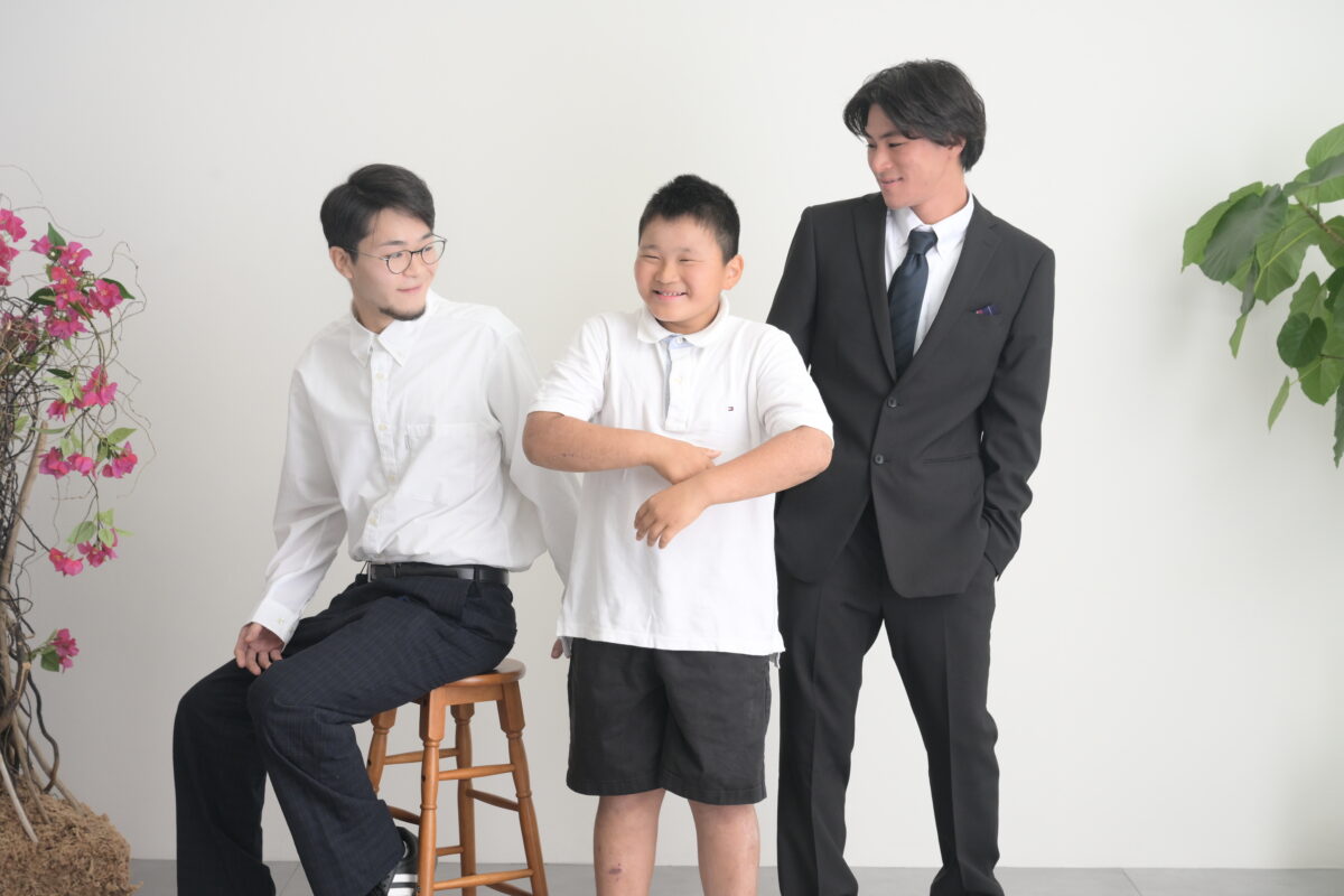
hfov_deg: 28.8
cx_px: 672
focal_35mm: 70
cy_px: 448
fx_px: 2613
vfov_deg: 19.5
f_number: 7.1
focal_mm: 70
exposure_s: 1/125
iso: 640
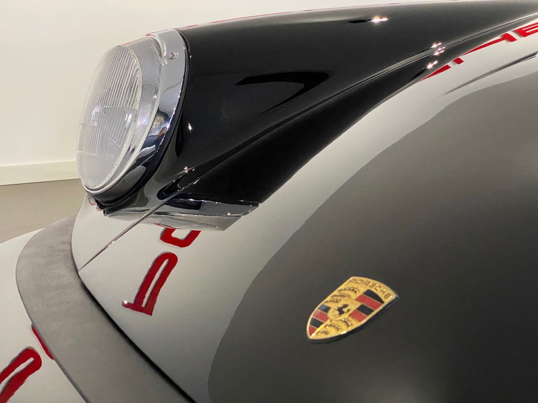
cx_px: 269
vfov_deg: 28.0
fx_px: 808
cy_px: 202
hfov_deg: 36.8
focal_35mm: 52
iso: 400
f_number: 2
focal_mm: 6
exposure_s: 1/60
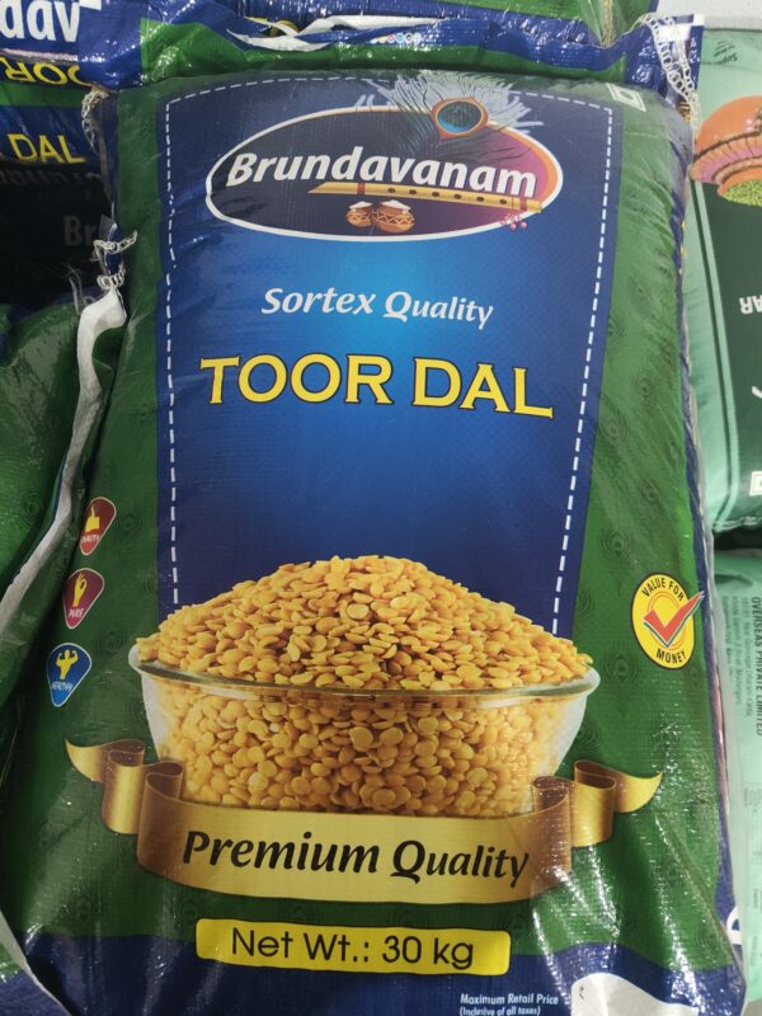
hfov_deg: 58.9
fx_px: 675
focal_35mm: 23
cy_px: 508
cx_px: 381
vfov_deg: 73.9
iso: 1331
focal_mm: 5.56
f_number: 1.88
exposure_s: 1/33.3
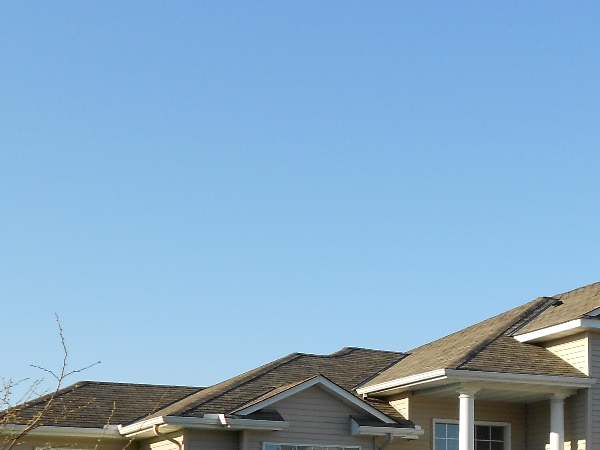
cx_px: 559
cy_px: 478
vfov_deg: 19.4
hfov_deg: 25.7
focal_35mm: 73
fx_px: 1265
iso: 80
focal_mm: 5.8
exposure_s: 1/500
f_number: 3.6
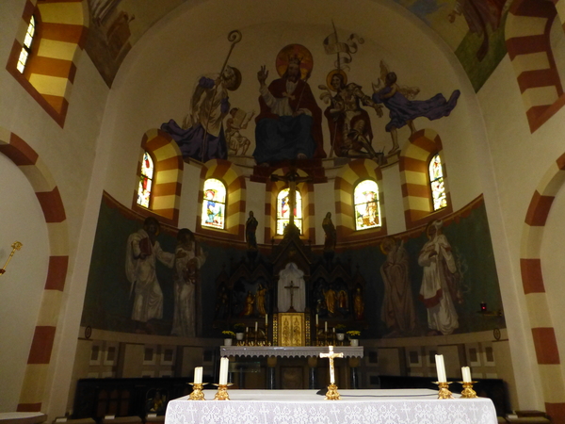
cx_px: 282
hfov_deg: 71.6
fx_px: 392
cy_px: 212
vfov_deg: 56.8
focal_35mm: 24
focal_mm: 4.3
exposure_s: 1/10
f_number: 3.3
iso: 800
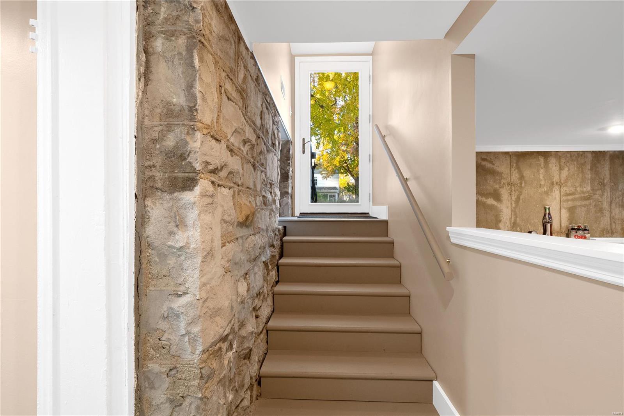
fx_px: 277
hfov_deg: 96.7
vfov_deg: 73.7
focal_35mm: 16
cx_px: 312
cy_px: 208
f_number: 8
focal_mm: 8
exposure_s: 1/2.5
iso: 400
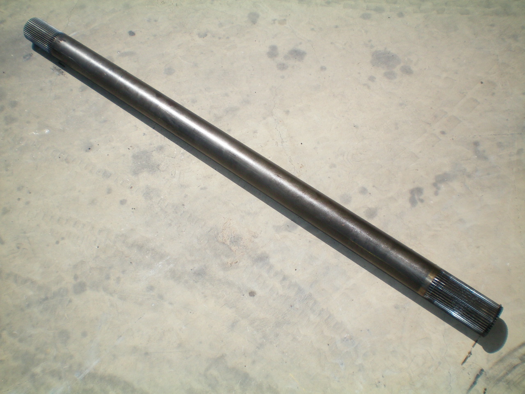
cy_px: 197
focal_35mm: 38
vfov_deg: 37.7
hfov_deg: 49.0
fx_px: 576
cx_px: 262
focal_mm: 6.3
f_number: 4.6
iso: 64
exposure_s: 1/800
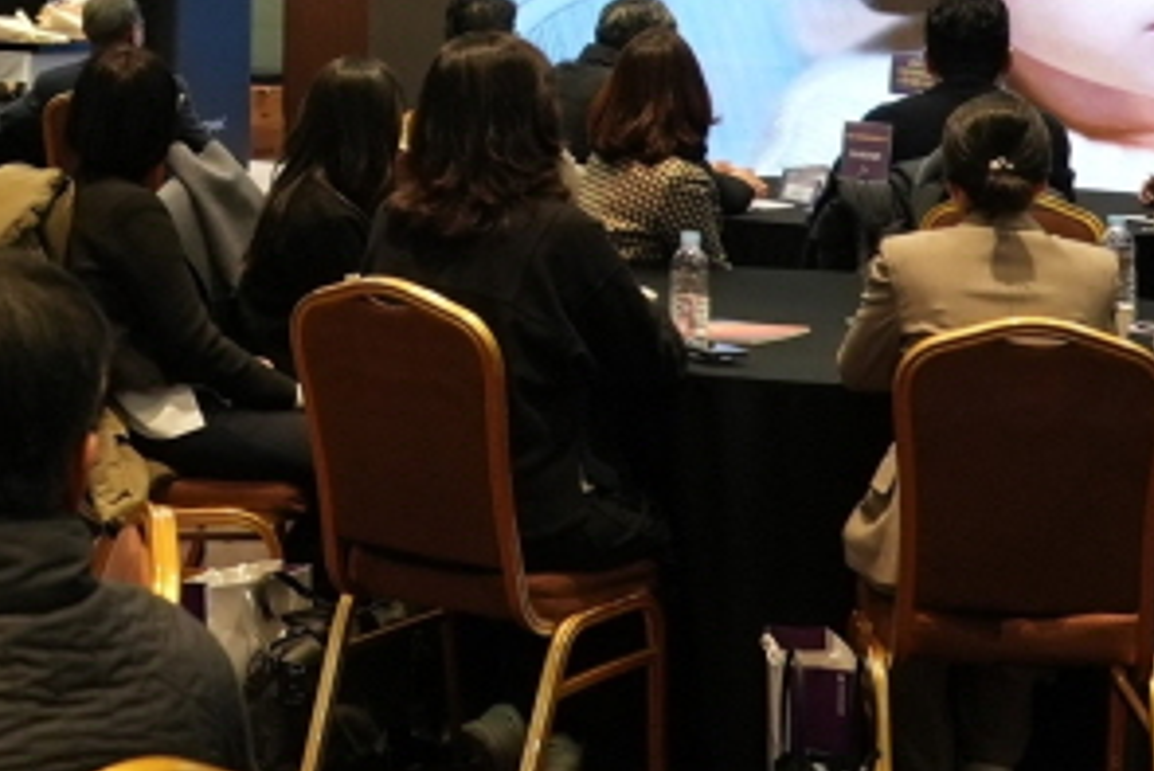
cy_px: 45
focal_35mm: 65
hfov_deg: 29.5
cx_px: 86
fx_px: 2085
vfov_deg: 20.4
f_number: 4
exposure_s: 1/100
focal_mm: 24
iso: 2000
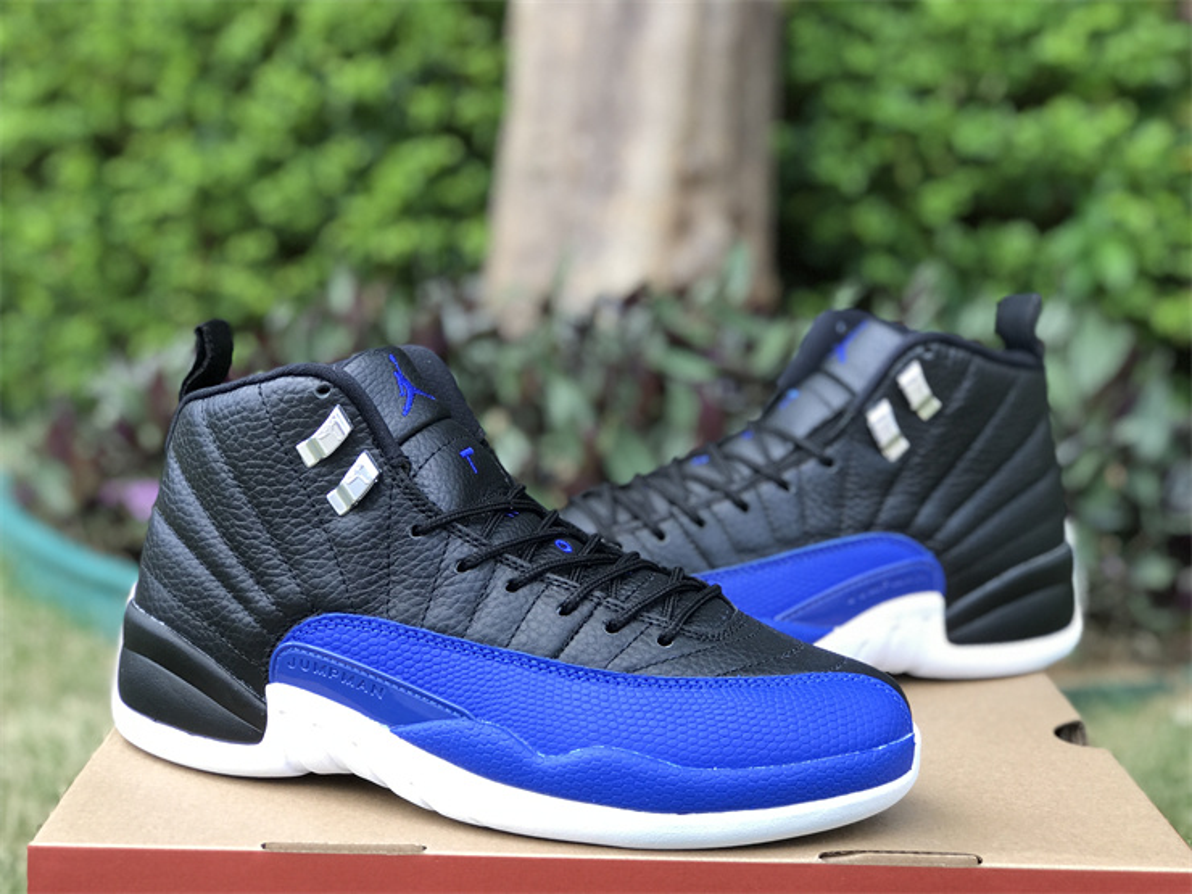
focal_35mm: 57
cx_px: 596
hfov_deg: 33.8
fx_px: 1963
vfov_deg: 25.7
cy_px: 447
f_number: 2.8
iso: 32
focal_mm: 6.6
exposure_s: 1/100
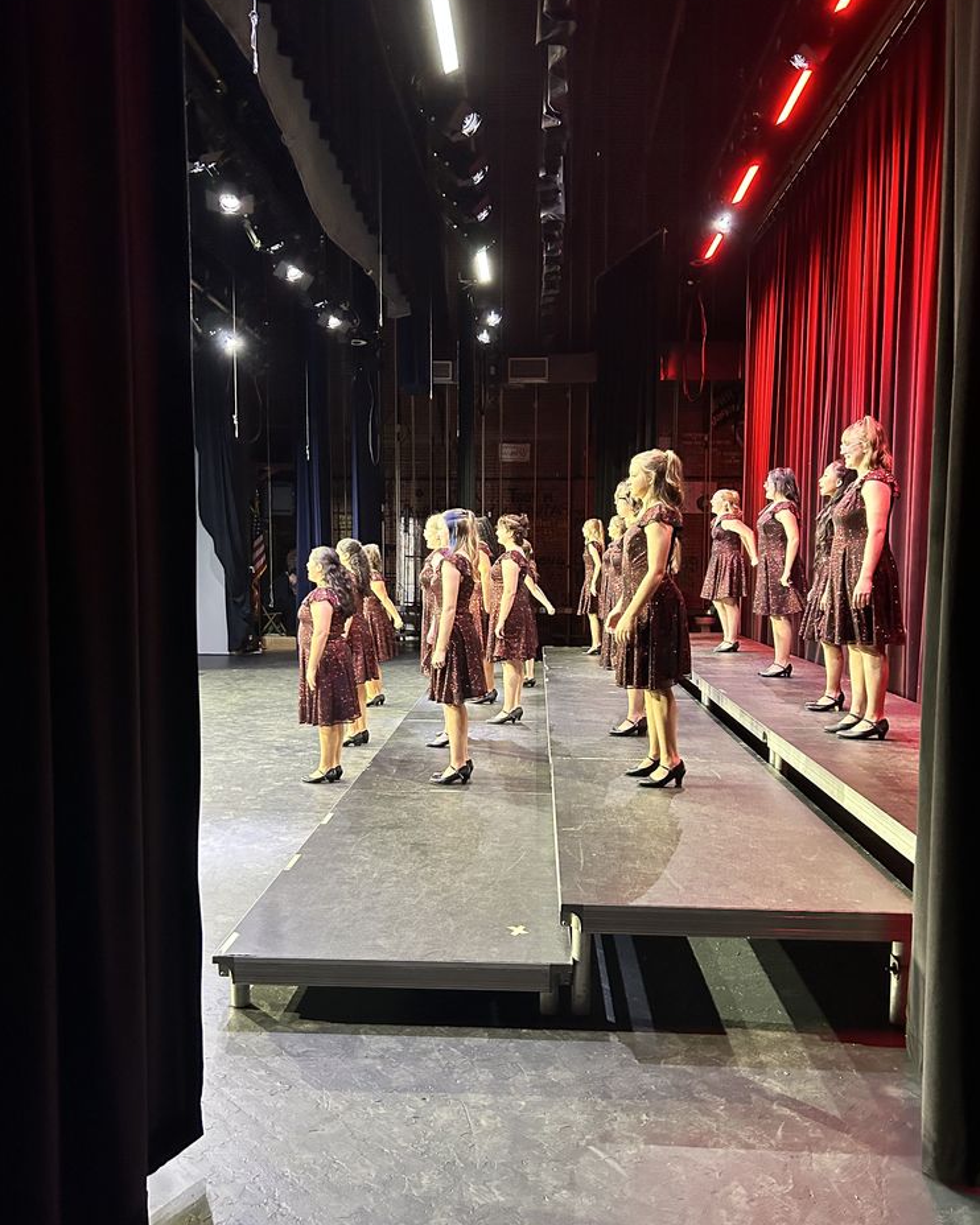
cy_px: 635
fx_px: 1015
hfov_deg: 51.5
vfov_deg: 62.2
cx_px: 499
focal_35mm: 28
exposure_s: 1/54
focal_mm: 5.7
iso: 500
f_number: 1.5
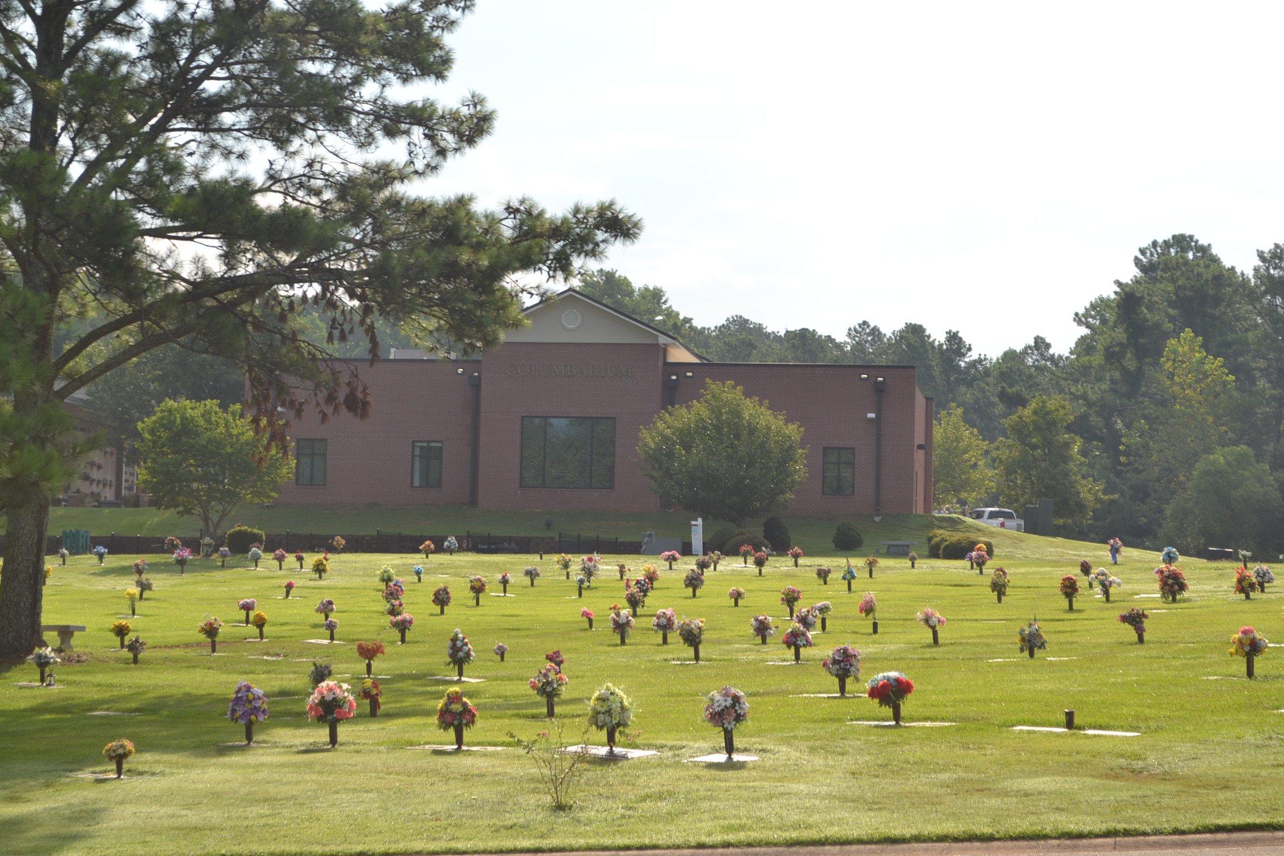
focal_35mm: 85
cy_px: 428
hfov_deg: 24.1
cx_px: 635
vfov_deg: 16.2
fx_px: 3014
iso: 100
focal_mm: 55
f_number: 8
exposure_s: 1/200
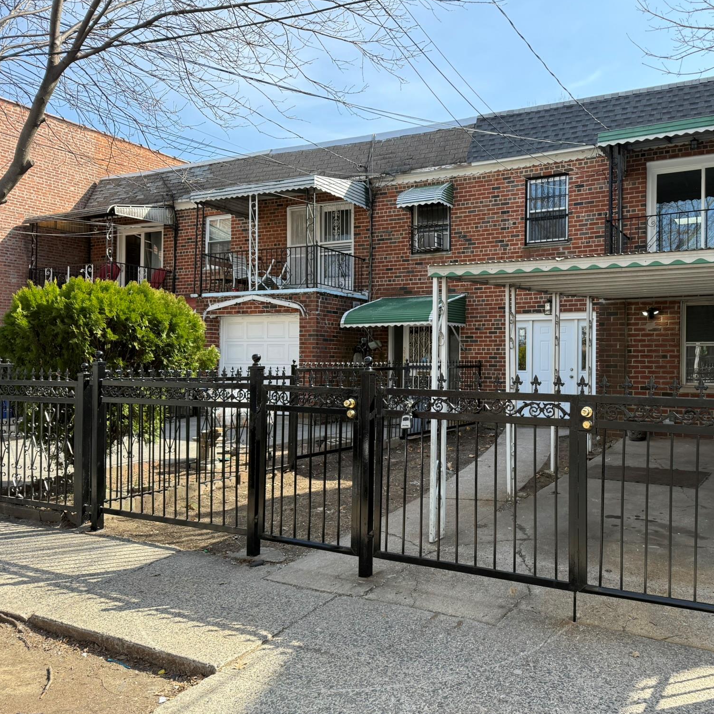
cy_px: 353
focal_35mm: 29
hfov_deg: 54.7
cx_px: 464
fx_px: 677
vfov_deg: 55.6
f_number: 1.78
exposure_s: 1/1553
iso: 100
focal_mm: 6.76
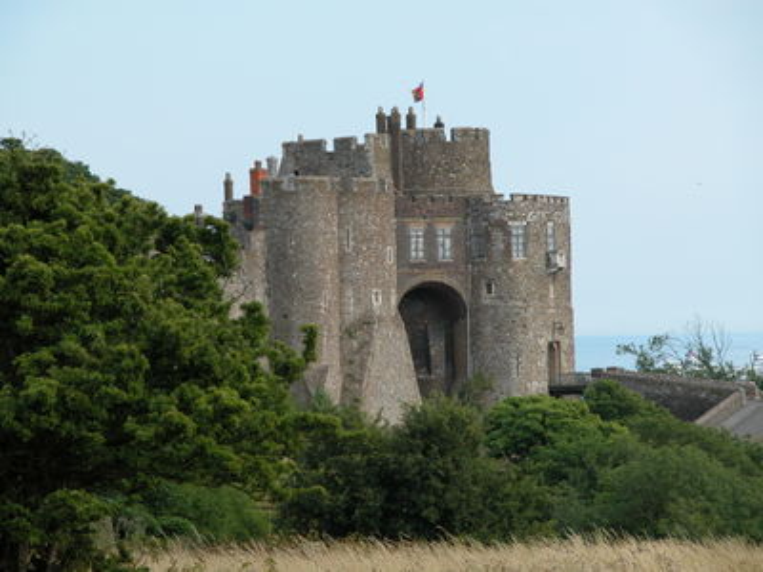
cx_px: 382
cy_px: 286
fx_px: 4541
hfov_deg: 9.6
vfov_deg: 7.2
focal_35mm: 206
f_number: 5.1
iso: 100
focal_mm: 52.4
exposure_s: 1/247
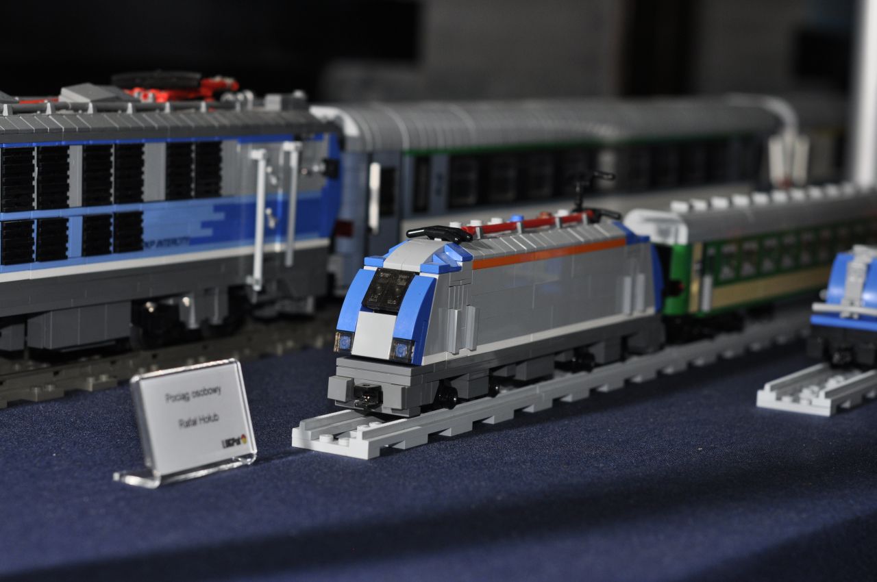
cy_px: 291
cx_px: 438
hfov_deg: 27.0
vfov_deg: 18.1
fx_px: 1825
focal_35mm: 75
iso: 400
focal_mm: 50
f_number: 4.5
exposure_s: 1/60
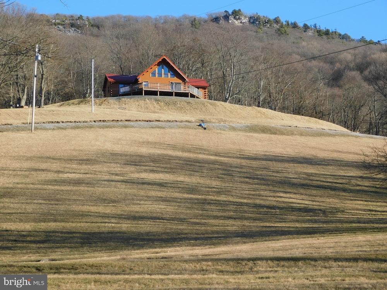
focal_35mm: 99
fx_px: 1107
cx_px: 194
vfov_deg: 14.9
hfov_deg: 19.8
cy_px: 145
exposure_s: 1/400
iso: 125
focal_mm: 17.6
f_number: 4.6
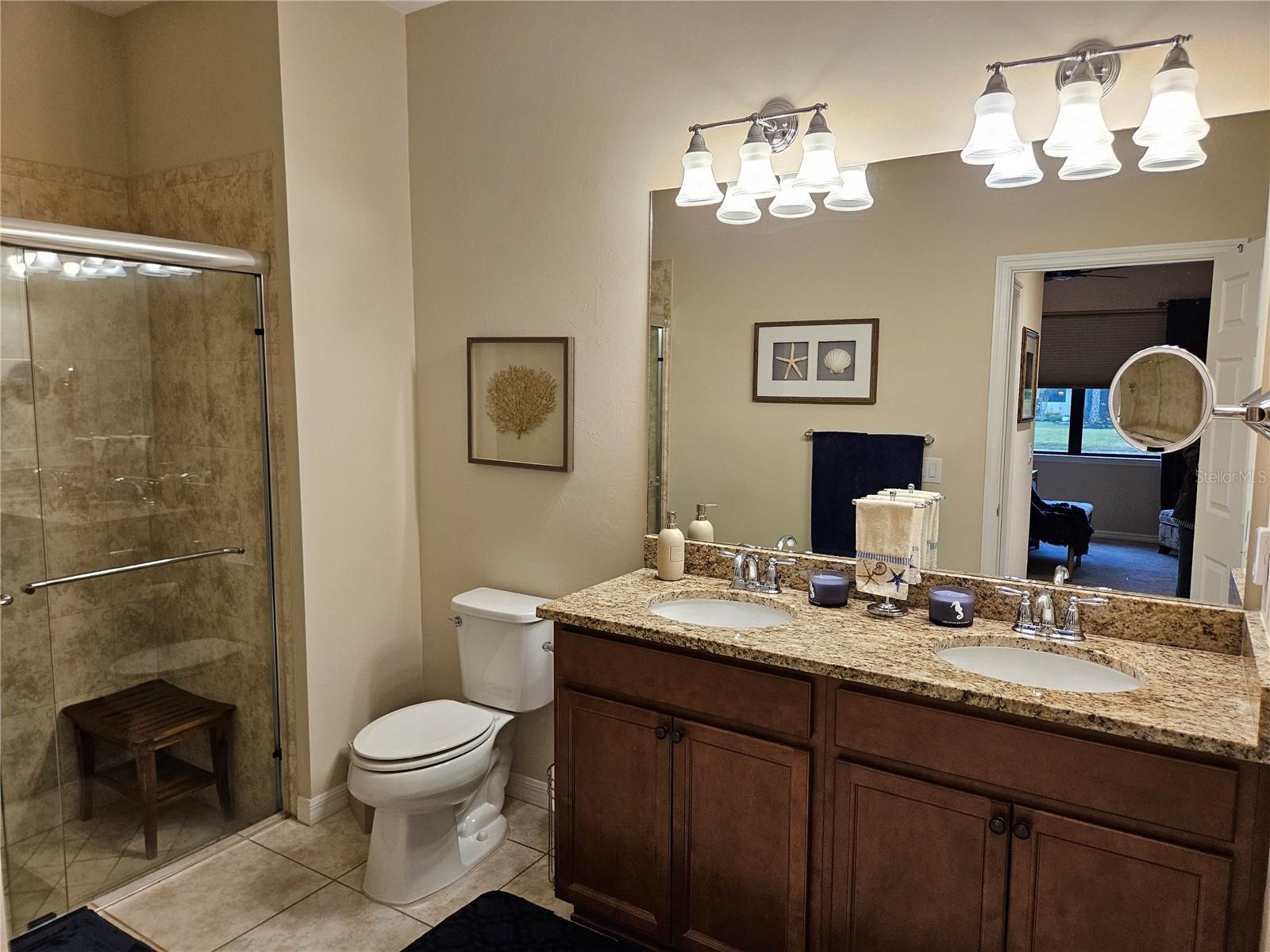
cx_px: 635
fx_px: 844
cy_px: 476
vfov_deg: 58.9
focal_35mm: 23
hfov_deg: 73.9
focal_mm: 5.4
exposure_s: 1/120
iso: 250
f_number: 1.8
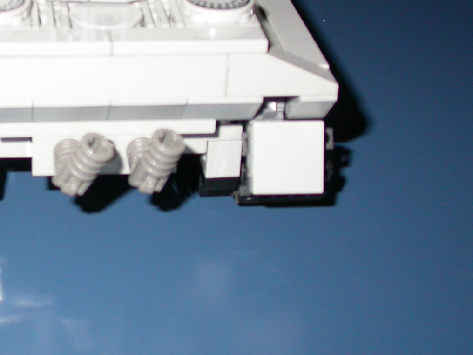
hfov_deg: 22.6
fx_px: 1161
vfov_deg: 17.2
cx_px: 67
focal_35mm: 85
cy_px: 68
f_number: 2.6
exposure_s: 1/60
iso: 100
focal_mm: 7.85
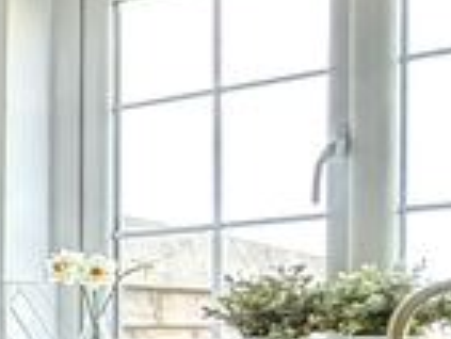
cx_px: -1020
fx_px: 1239
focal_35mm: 95
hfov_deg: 10.4
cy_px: 397
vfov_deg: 15.1
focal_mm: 2.22
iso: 400
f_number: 2.2
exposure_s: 1/85
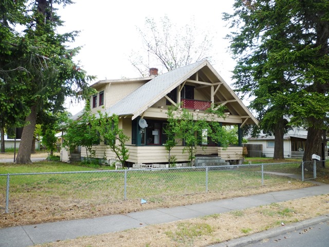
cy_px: 124
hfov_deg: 61.7
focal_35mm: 29
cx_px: 164
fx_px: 276
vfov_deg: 48.2
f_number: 3.3
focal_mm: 5.2
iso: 80
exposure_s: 1/200
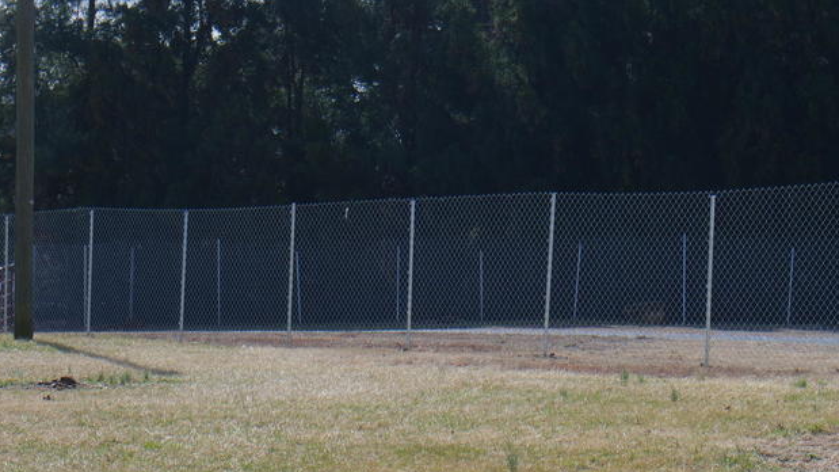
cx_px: 539
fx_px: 2358
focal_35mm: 106
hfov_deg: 20.1
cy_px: 316
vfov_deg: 11.4
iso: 160
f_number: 9
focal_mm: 27
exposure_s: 1/320
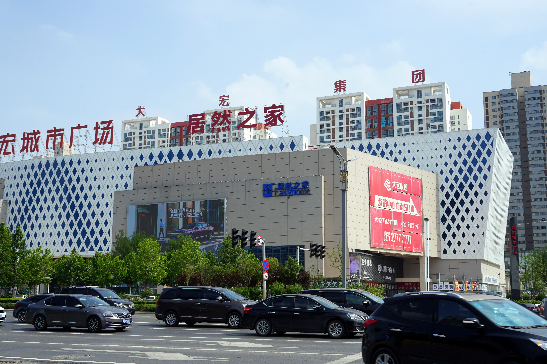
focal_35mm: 43
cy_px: 182
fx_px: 653
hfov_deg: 45.4
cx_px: 274
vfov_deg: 31.2
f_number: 11
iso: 100
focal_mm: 43
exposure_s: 1/125
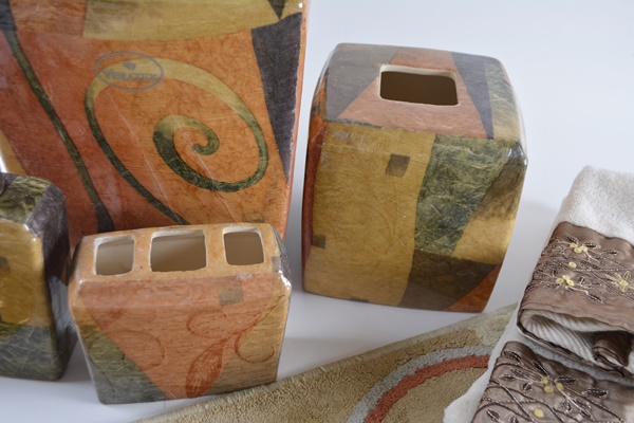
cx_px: 317
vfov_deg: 34.2
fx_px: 687
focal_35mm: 39
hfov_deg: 49.6
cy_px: 212
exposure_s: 1/100
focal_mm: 26
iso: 400
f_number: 5
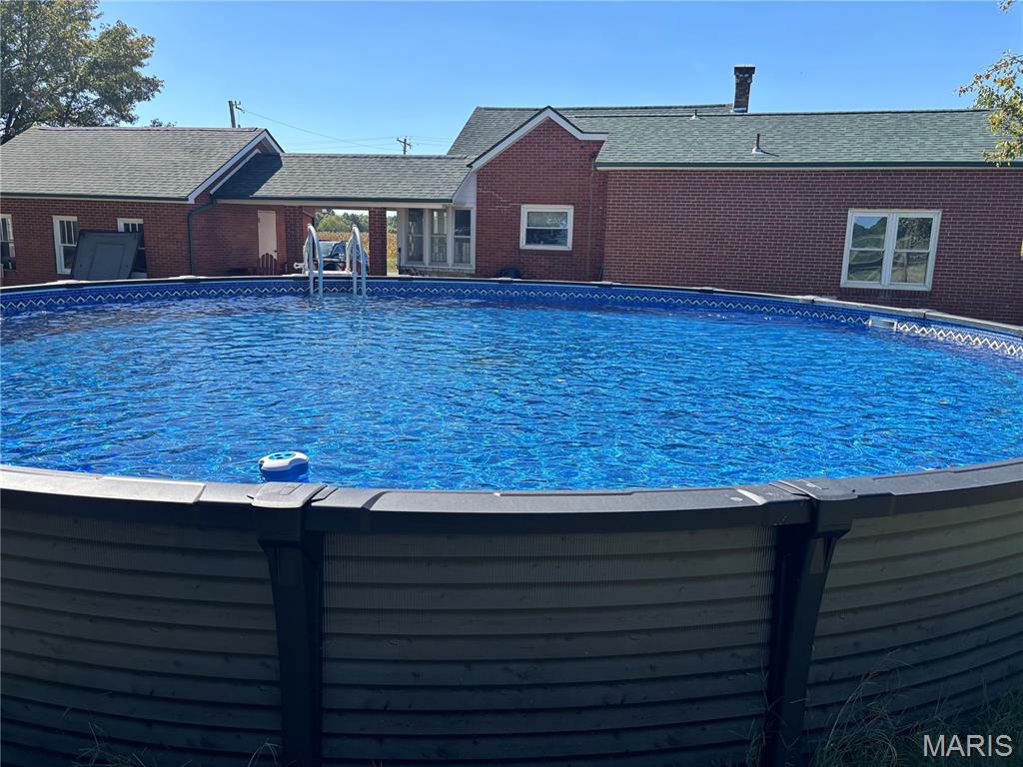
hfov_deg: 67.3
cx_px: 512
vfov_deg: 53.1
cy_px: 384
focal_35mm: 26
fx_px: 768
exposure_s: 1/1812
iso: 50
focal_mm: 5.96
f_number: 1.6
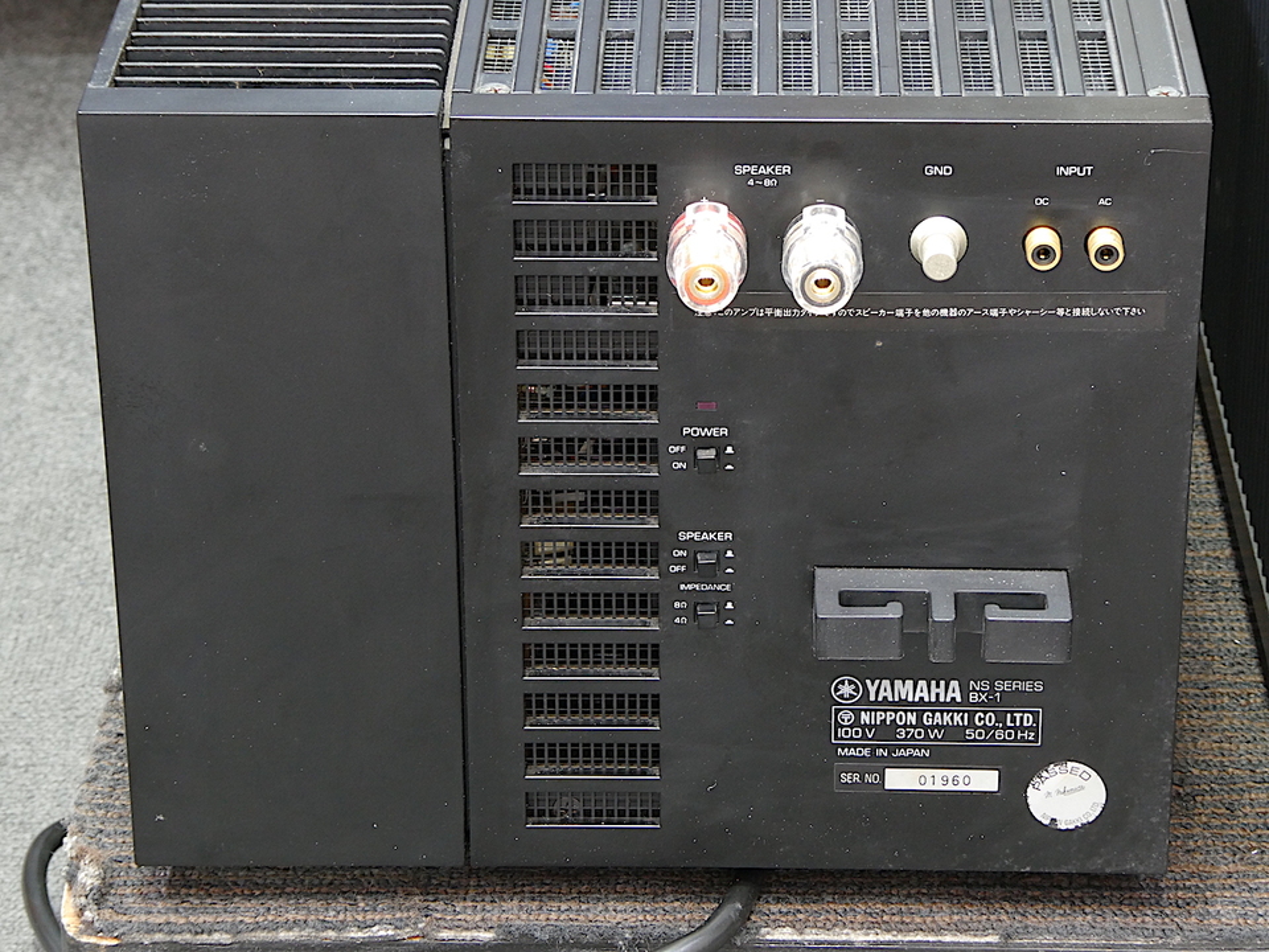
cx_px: 634
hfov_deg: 18.5
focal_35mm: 106
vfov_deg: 14.0
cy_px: 476
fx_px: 3886
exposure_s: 1
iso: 200
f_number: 5.6
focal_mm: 19
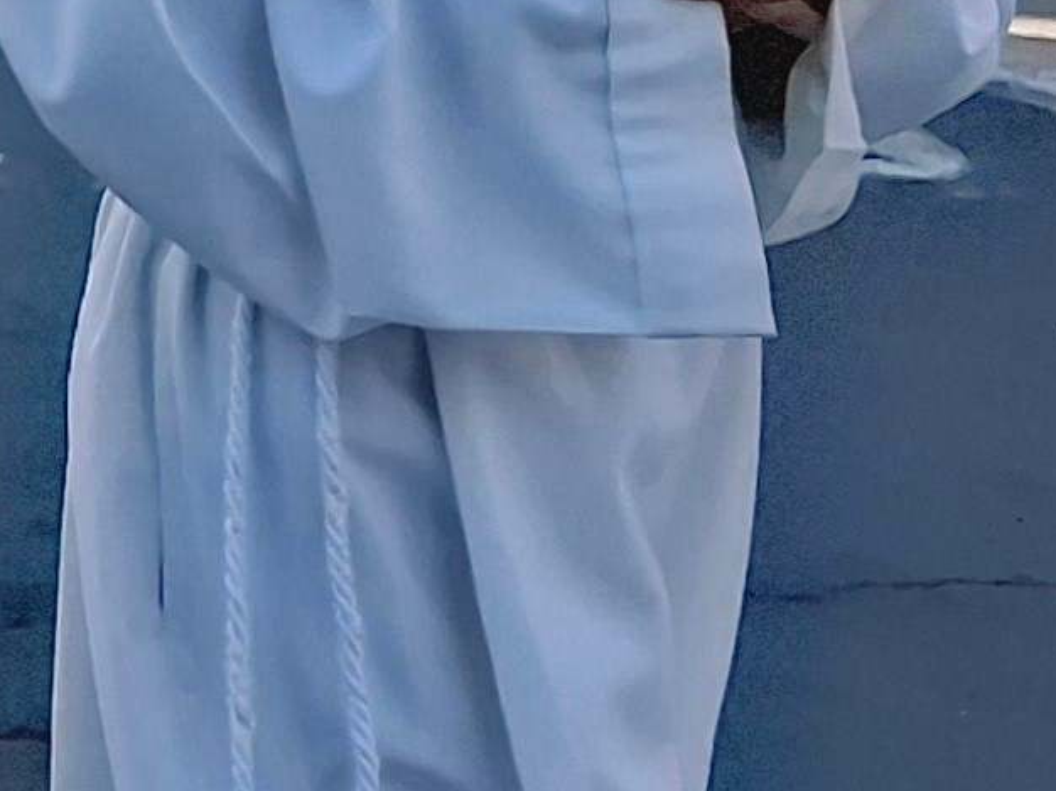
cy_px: -594
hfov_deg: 9.5
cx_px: -2321
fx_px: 4574
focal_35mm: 150
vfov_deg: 9.4
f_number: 1.8
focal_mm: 5.54
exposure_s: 1/367
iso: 50
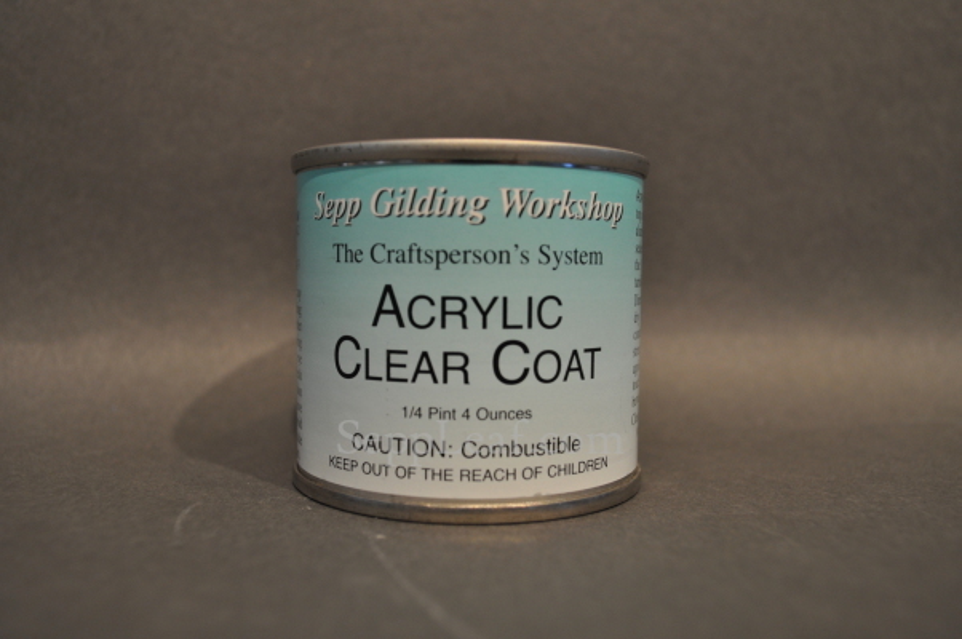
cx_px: 481
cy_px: 320
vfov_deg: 36.8
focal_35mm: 36
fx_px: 961
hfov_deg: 53.2
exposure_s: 1/100
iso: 400
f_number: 5.6
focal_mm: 24
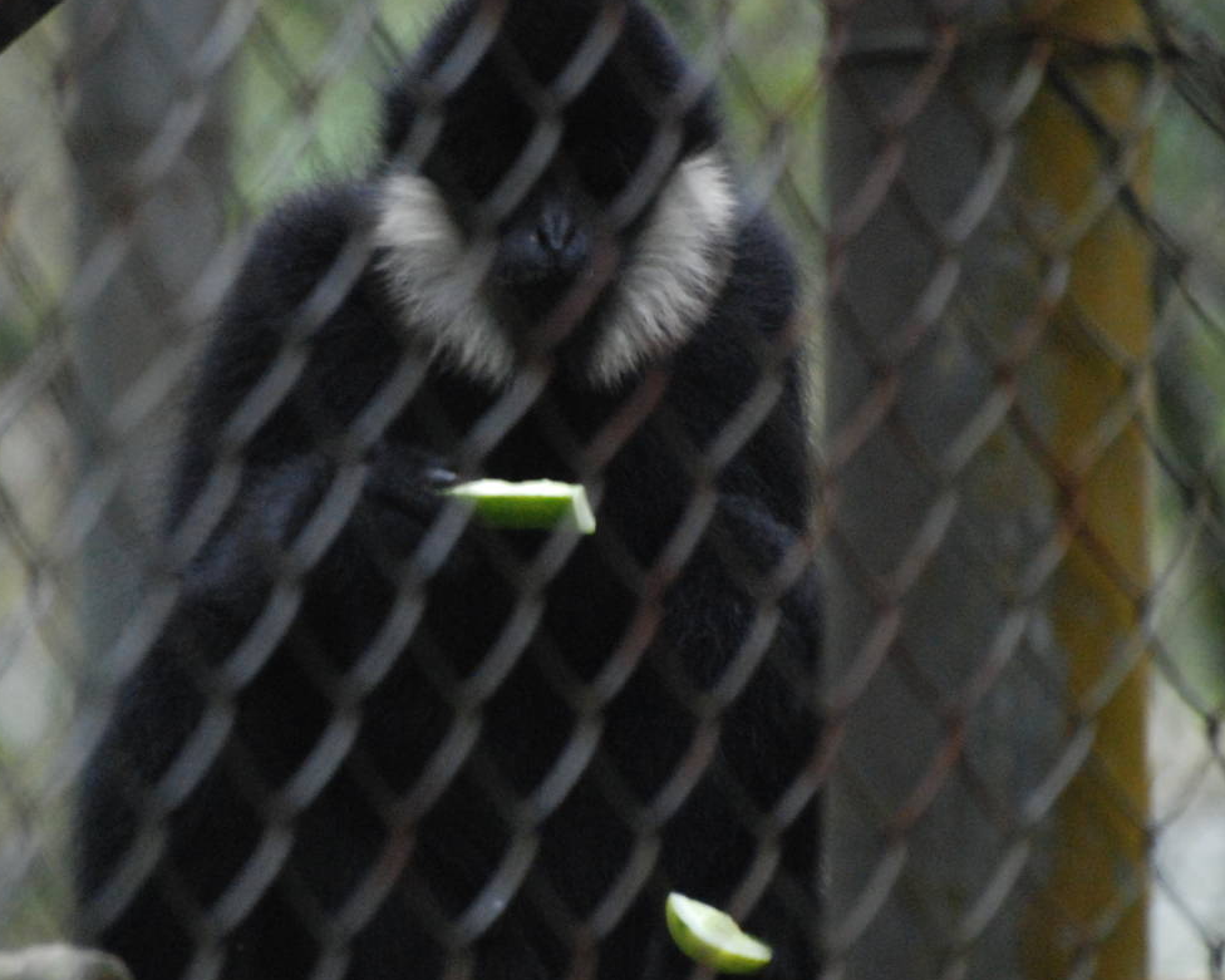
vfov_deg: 2.2
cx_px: 484
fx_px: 25127
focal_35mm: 693
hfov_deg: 2.8
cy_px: 535
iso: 1600
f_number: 5.6
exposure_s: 1/160
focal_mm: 300
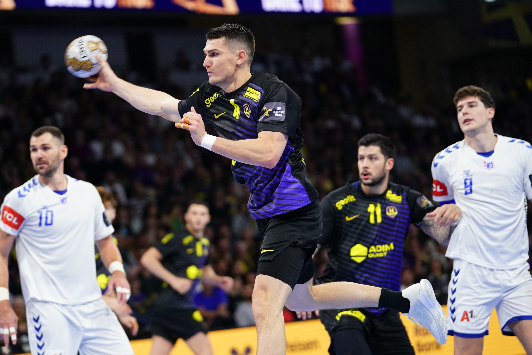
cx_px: 213
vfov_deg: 8.7
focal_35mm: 158
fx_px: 2335
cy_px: 197
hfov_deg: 13.0
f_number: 2.8
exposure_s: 1/1000
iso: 2000
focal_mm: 129
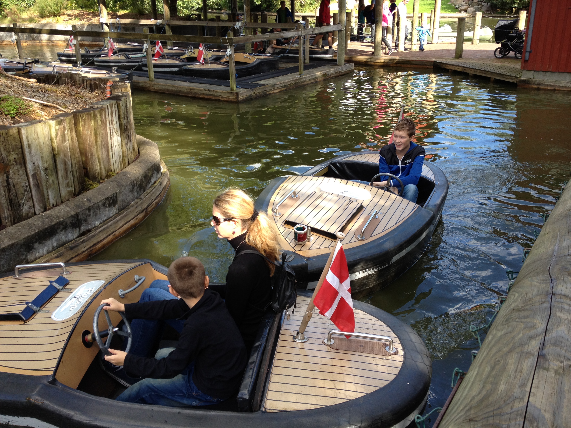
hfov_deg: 52.6
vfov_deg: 40.7
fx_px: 577
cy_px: 214
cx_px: 286
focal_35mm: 35
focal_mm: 4.28
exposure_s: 1/253
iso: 64
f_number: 2.4
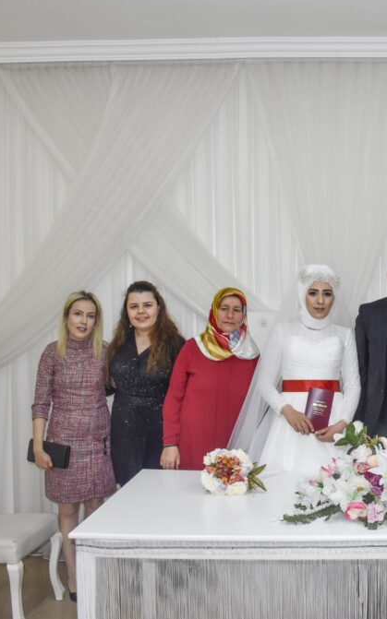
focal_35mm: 42
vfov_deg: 47.2
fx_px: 709
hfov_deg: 28.9
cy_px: 306
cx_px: 372
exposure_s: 1/100
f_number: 3.5
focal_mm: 18
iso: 400
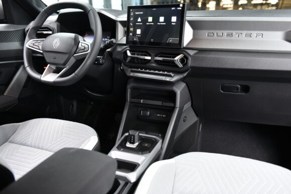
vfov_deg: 43.6
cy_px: 95
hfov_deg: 61.9
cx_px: 143
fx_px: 243
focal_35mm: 30
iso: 800
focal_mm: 29
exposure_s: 1/60
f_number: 4
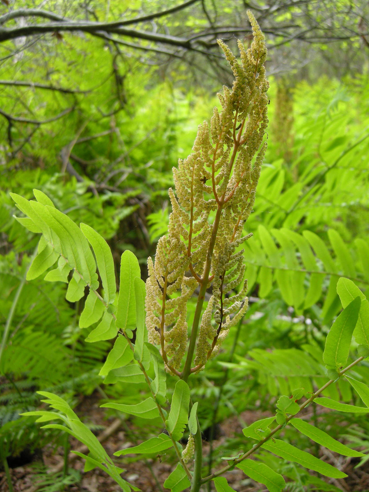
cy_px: 240
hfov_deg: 37.7
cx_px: 193
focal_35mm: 38
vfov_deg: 49.0
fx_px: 540
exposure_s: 1/51
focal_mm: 7.5
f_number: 2.7
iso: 111
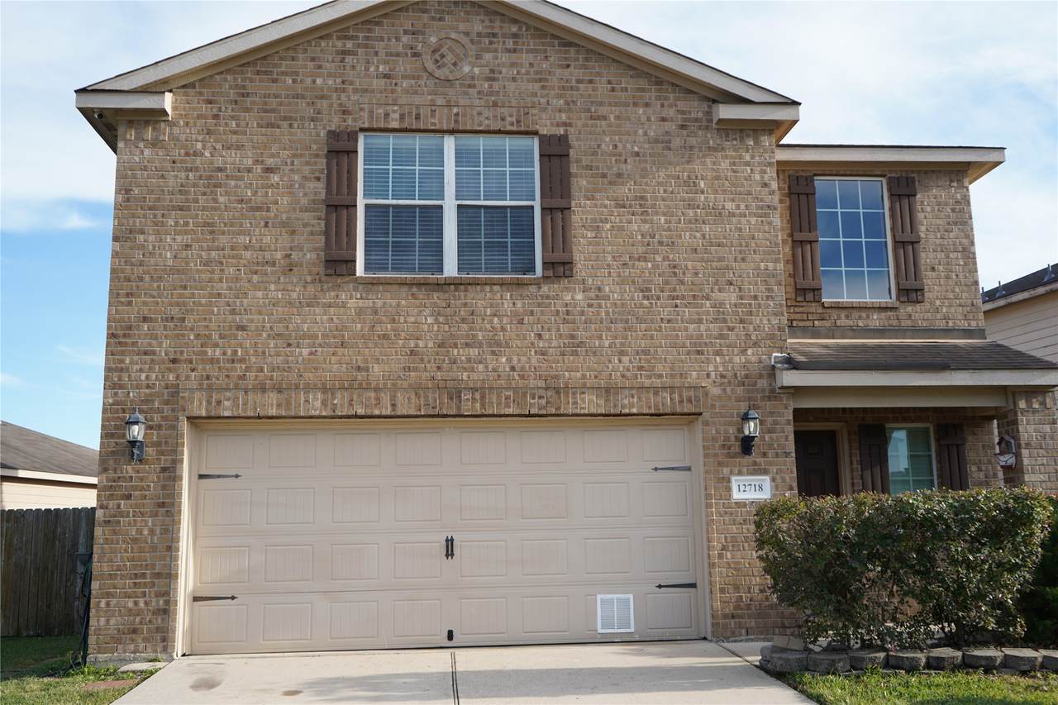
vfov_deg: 38.9
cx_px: 529
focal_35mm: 34
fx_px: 999
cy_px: 352
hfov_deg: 55.8
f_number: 4
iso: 100
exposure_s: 1/400
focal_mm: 34
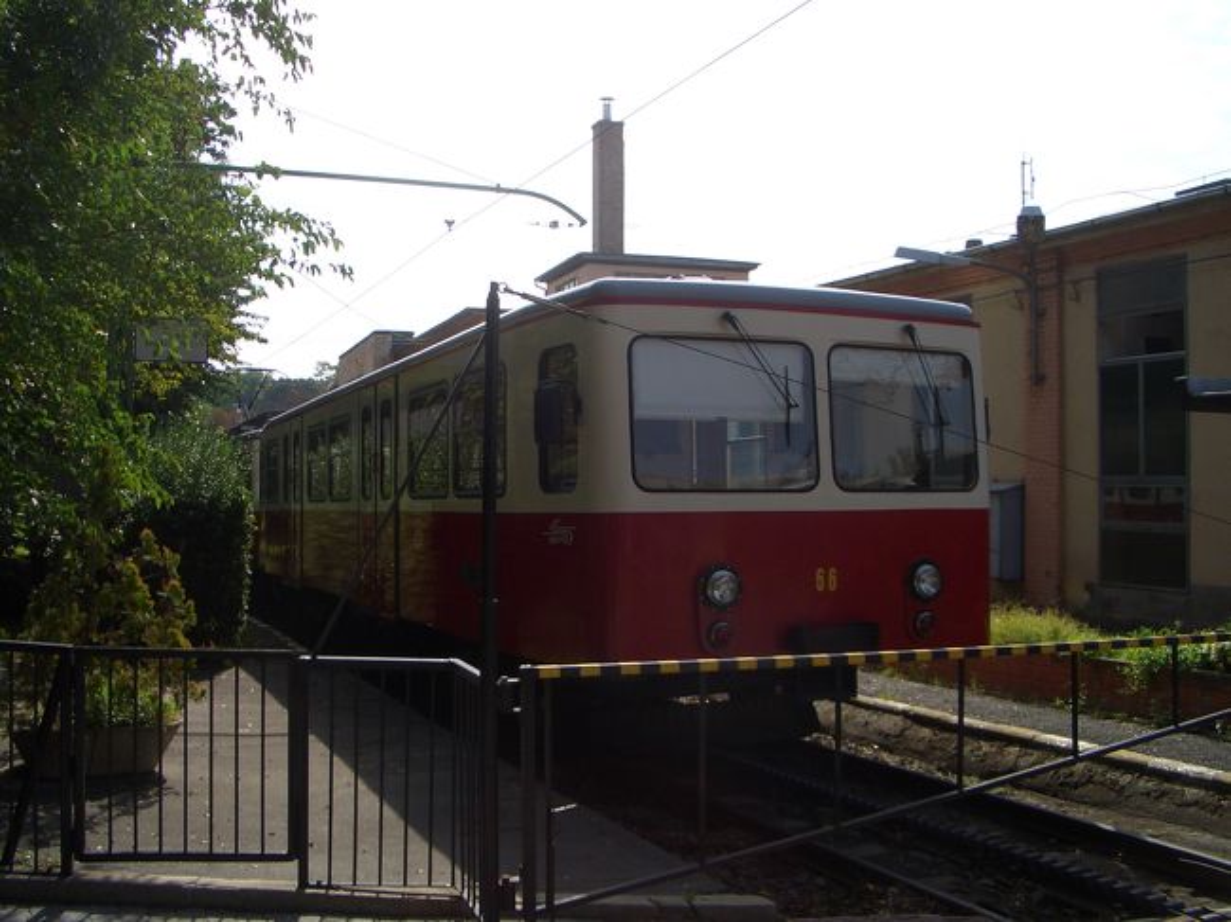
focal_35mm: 35
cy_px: 461
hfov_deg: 52.6
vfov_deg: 40.7
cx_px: 616
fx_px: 1244
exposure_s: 1/400
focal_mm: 5.8
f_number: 4.3
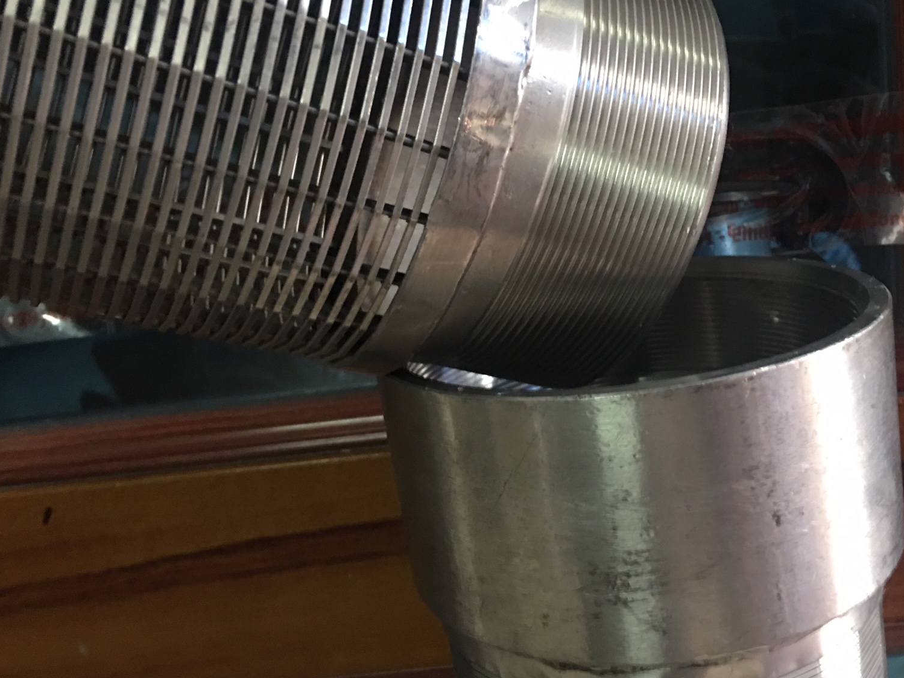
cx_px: 539
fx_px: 1018
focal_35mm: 39
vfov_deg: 36.8
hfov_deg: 47.6
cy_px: 318
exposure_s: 1/8
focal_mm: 4.15
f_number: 2.2
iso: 100
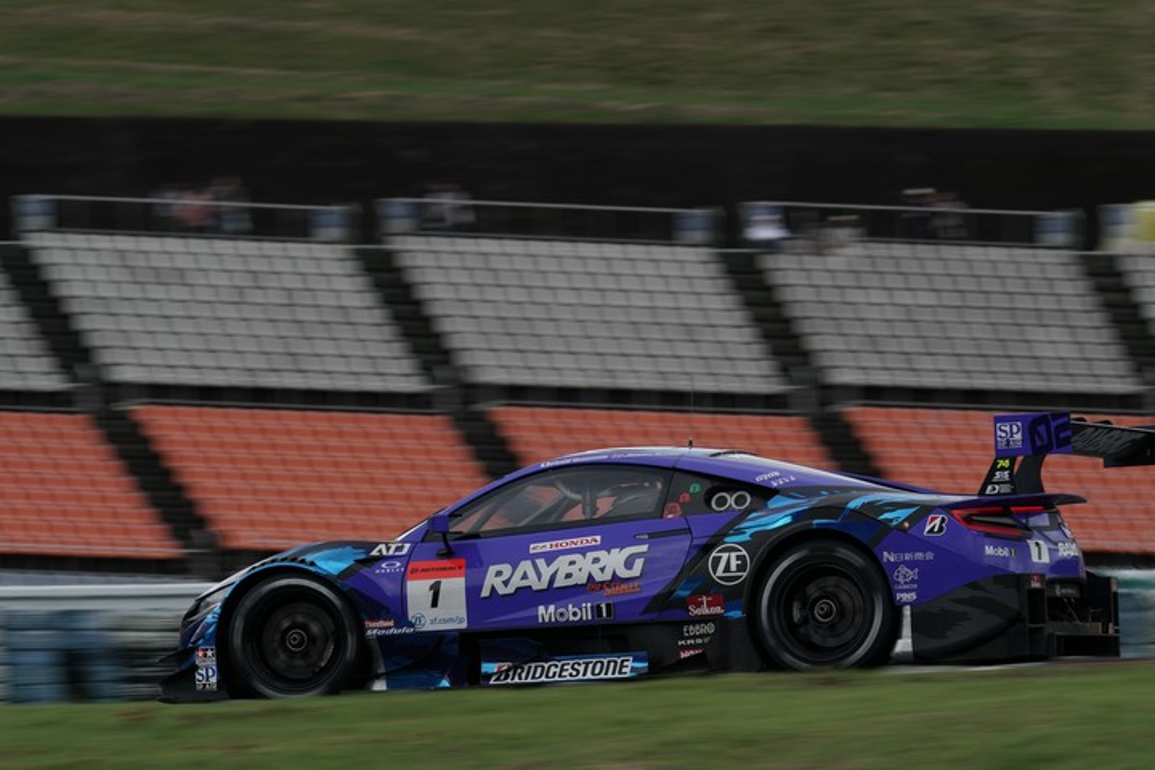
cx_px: 578
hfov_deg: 7.4
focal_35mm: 280
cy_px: 385
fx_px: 8983
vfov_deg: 4.9
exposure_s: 1/125
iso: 200
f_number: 16
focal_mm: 280
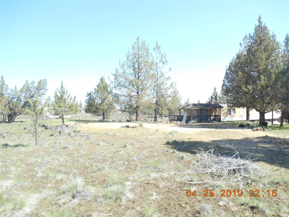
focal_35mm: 26
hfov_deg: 67.3
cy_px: 108
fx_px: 217
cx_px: 144
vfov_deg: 53.0
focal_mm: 4.7
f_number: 3.4
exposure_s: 1/200
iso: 80
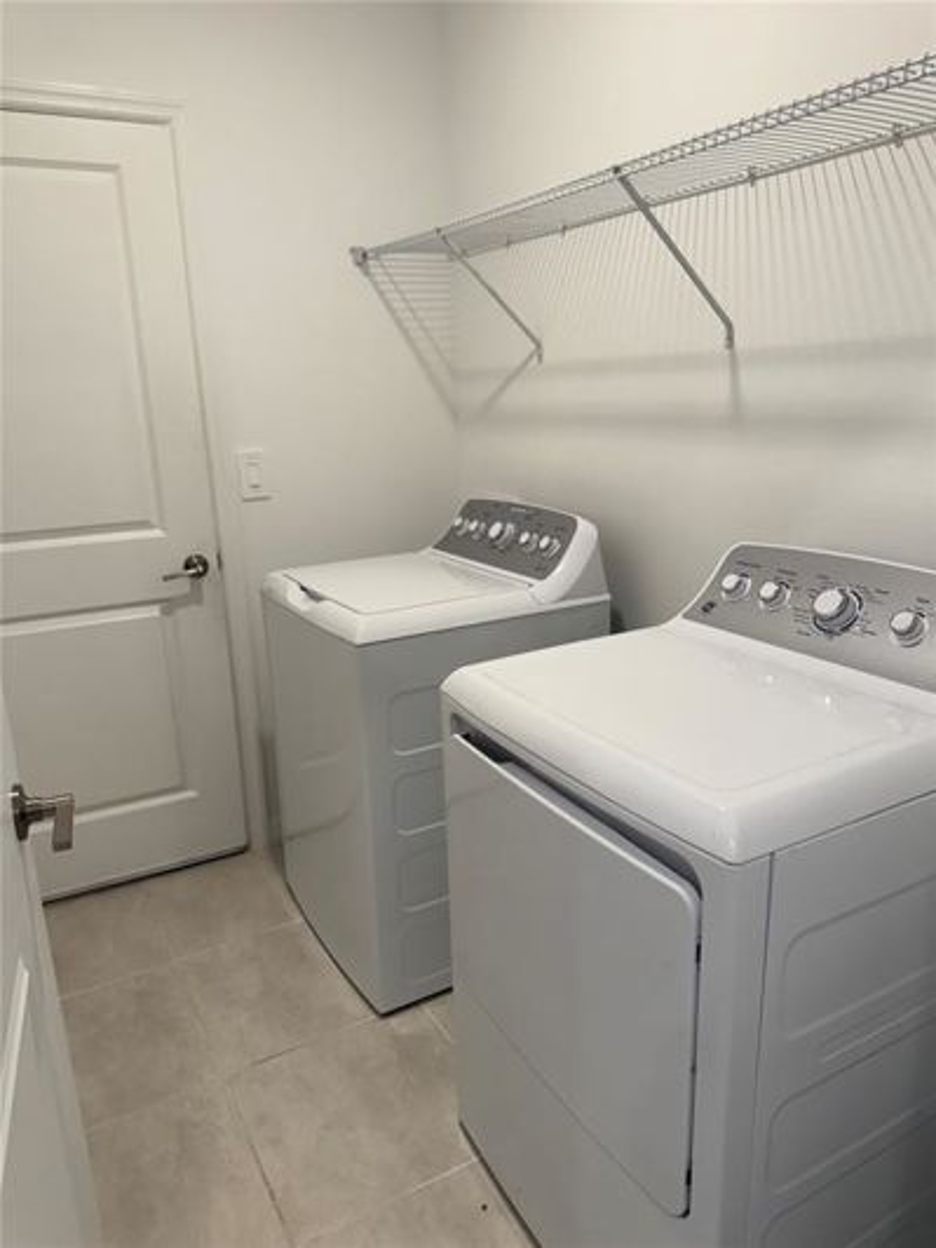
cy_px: 624
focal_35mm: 24
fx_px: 865
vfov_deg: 71.6
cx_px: 468
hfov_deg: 56.8
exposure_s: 1/120
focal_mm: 6.76
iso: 125
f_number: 1.78
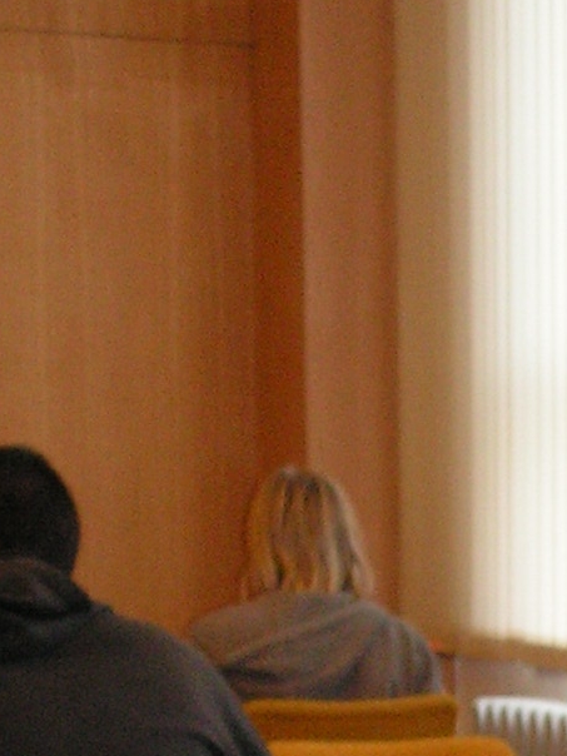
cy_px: 1155
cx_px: 750
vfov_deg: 9.3
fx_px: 4521
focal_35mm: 207
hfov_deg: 7.1
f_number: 3.3
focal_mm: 10.2
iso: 200
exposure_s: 1/60
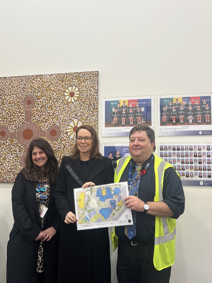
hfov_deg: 53.1
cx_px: 106
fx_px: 212
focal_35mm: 26
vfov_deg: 67.3
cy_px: 142
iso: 125
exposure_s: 1/100
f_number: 1.5
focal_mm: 5.7
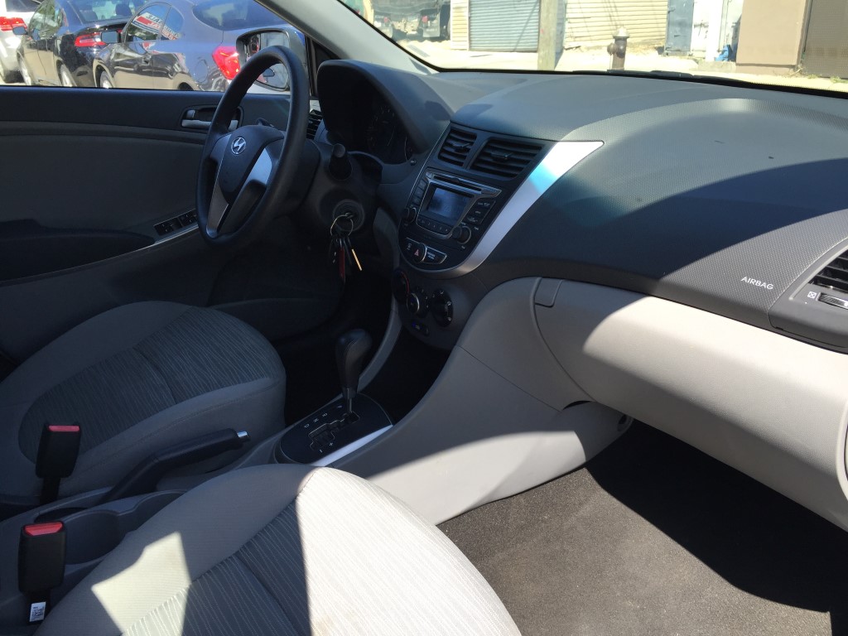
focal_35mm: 29
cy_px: 318
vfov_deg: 48.2
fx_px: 710
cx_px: 424
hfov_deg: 61.7
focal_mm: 4.15
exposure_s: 1/449
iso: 32
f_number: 2.2
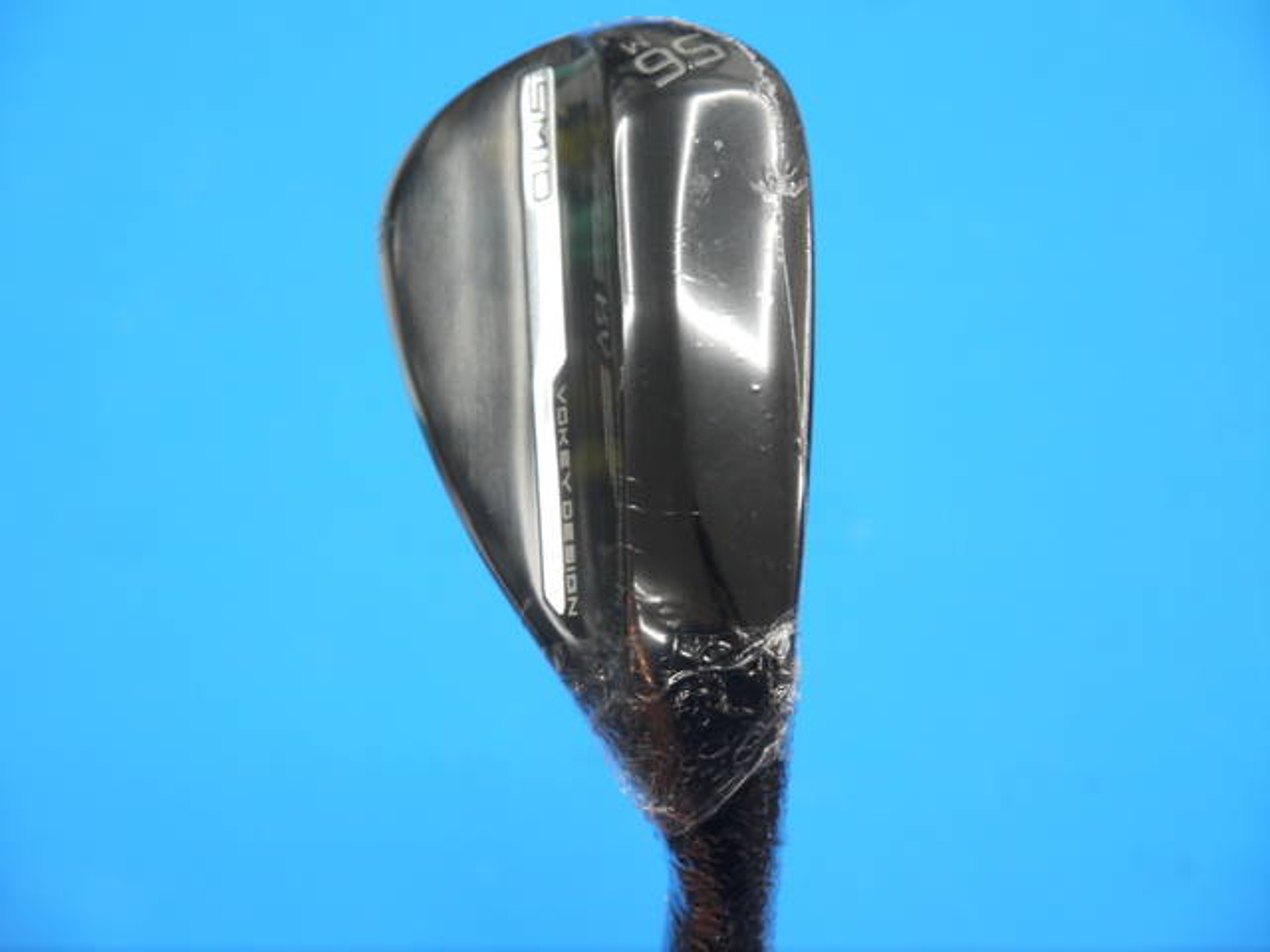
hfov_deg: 23.3
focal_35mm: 84
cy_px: 476
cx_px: 635
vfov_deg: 17.6
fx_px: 3082
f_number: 5.6
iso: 640
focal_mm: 42
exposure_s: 1/80
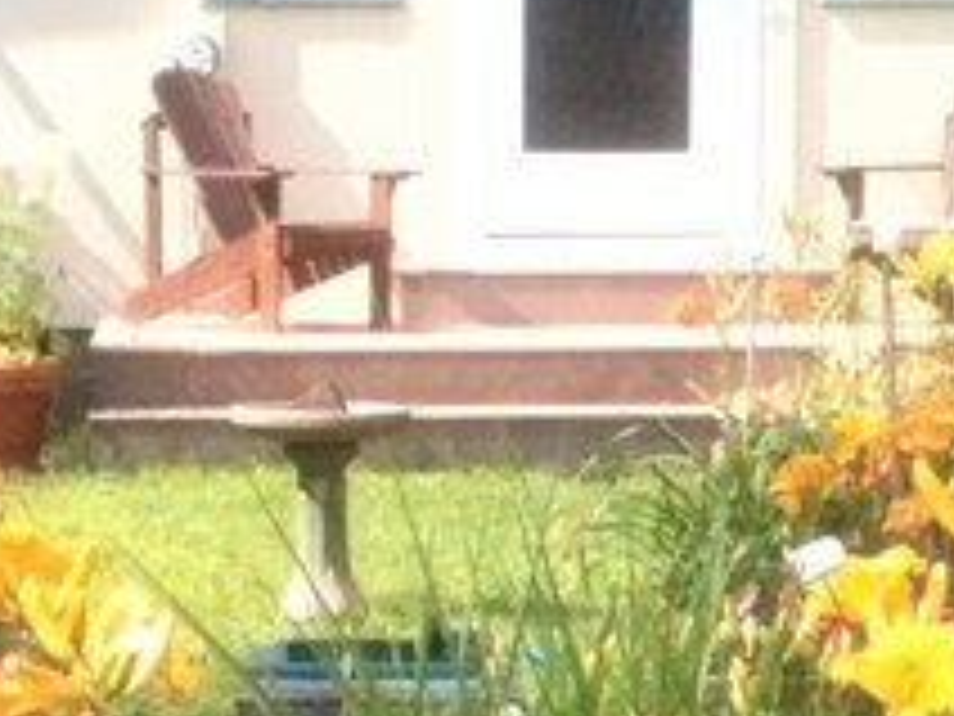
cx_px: 432
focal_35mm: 169
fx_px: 4658
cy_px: 865
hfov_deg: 11.7
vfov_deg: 8.7
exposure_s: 1/421
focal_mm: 3.85
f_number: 2.8
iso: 64
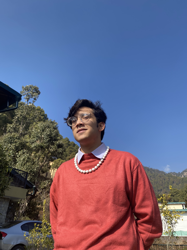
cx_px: 94
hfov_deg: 53.1
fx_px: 187
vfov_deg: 67.3
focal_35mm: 26
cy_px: 125
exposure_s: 1/1808
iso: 32
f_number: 1.8
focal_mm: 4.25
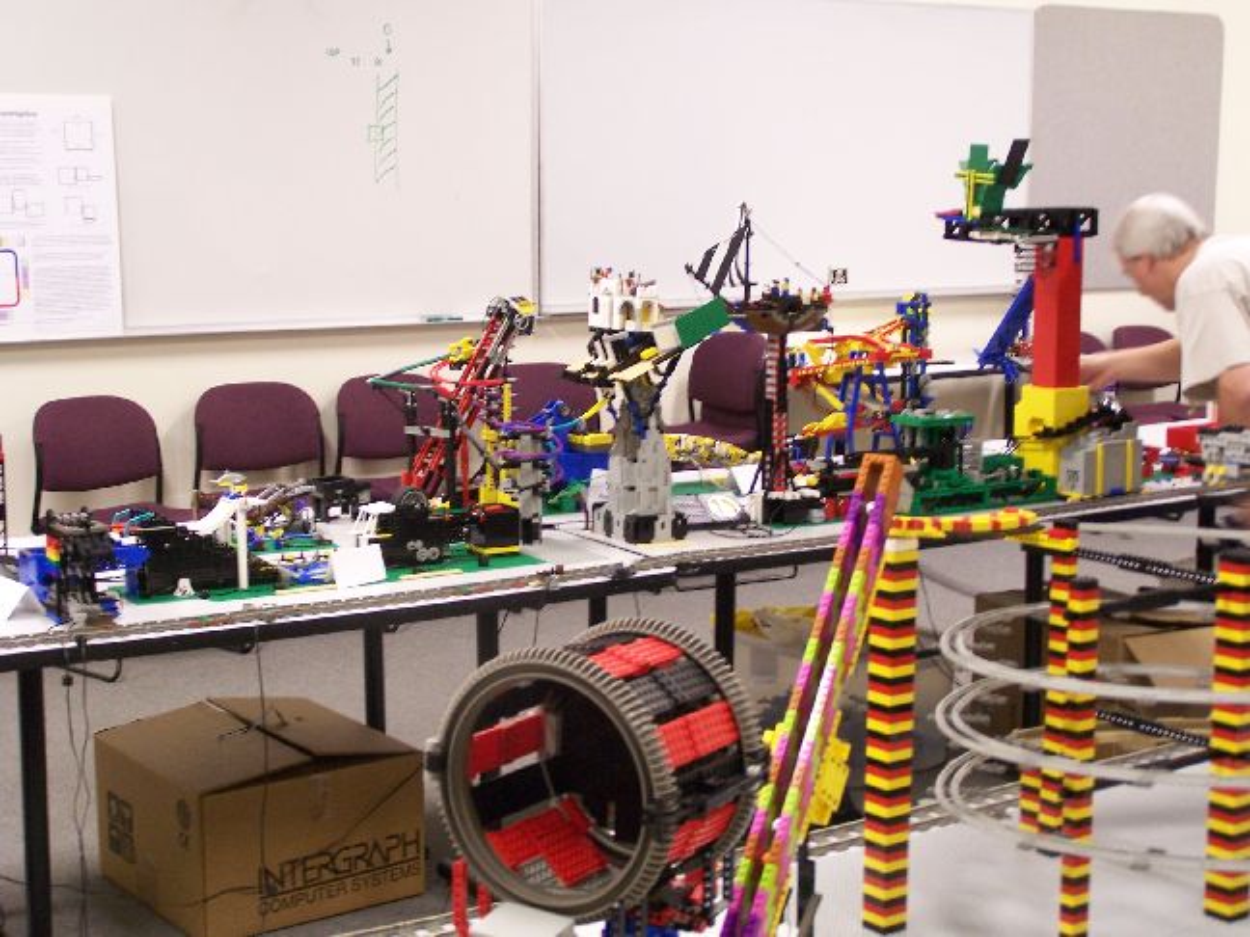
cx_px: 625
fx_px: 2131
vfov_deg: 24.8
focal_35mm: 59
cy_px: 468
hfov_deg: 32.7
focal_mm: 9.8
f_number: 3.1
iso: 140
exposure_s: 1/8
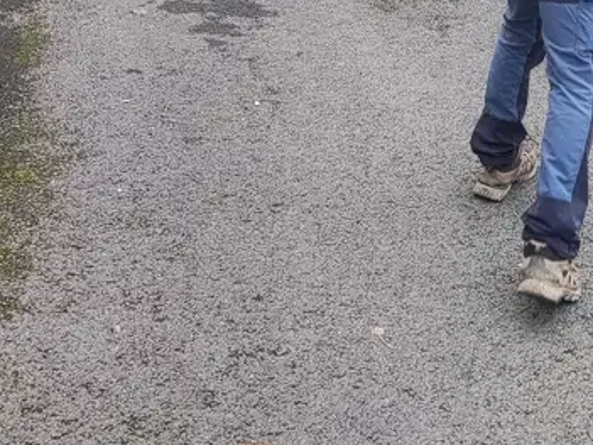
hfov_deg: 26.1
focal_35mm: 73
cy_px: -93
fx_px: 1250
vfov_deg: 19.0
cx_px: 492
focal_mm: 4.71
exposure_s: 1/103
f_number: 1.79
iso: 50
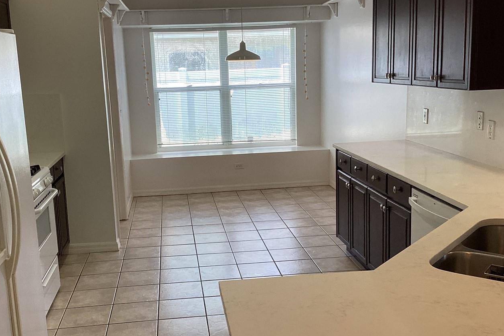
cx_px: 232
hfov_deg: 47.4
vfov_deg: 32.6
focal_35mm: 41
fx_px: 574
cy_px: 173
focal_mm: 3.3
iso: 64
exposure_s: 1/120
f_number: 2.4
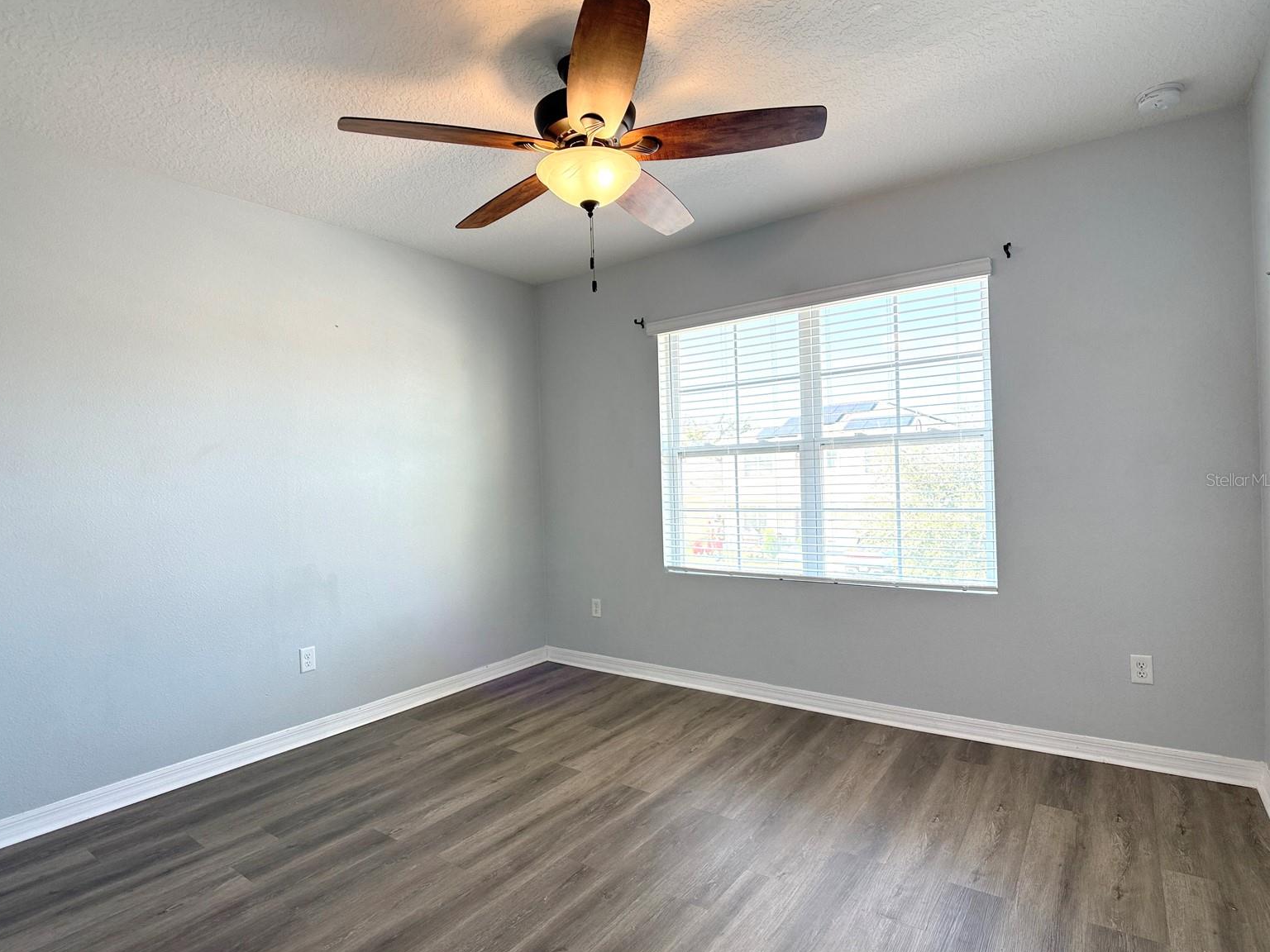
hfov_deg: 69.4
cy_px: 479
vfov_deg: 54.9
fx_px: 917
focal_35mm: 25
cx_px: 623
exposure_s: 1/233
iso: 125
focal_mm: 6.76
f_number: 1.78
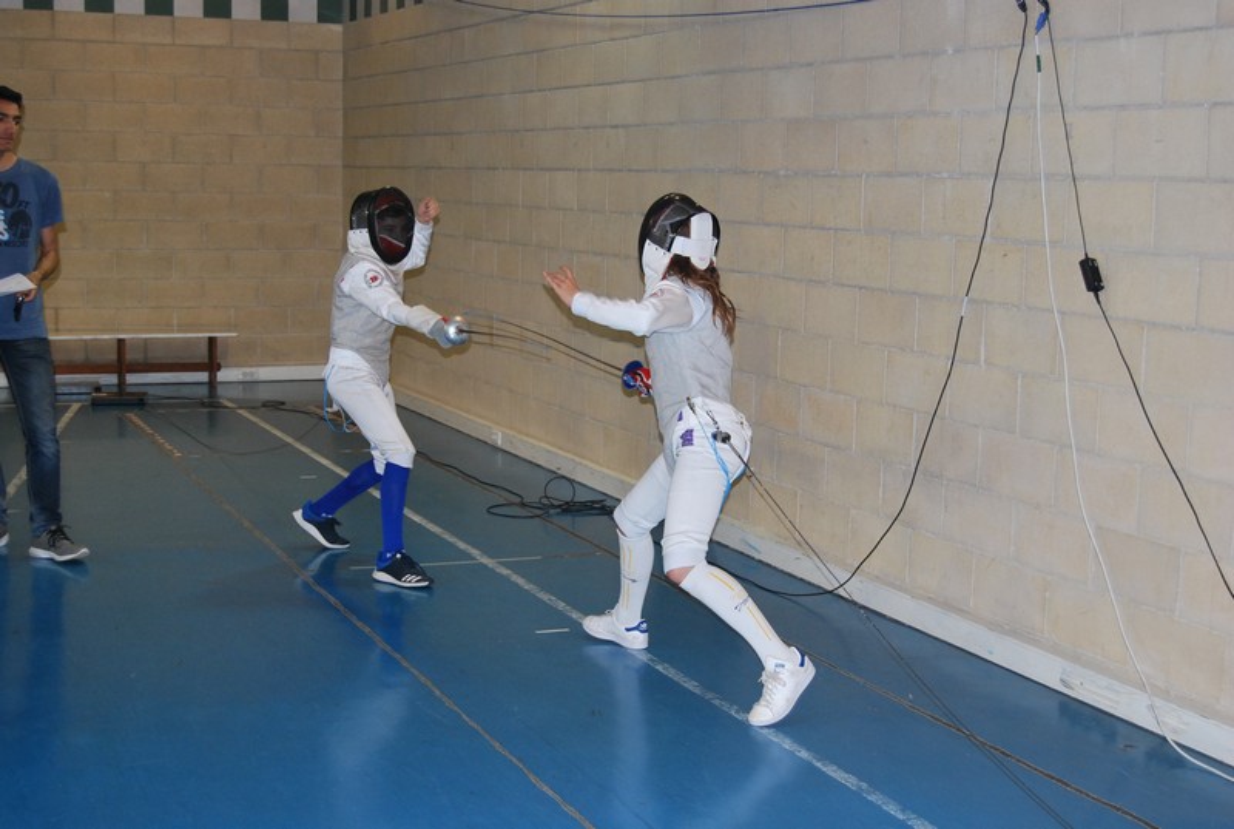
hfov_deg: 37.8
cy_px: 414
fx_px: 1803
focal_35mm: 52
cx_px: 617
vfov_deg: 25.9
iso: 500
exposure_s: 1/125
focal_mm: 35
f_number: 4.8
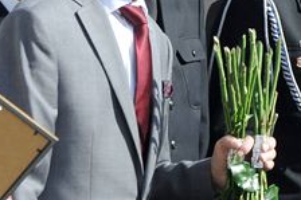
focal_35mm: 598
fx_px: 4995
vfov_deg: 2.3
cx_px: 320
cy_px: 10
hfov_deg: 3.4
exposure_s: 1/1250
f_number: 9
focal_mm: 105
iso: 800
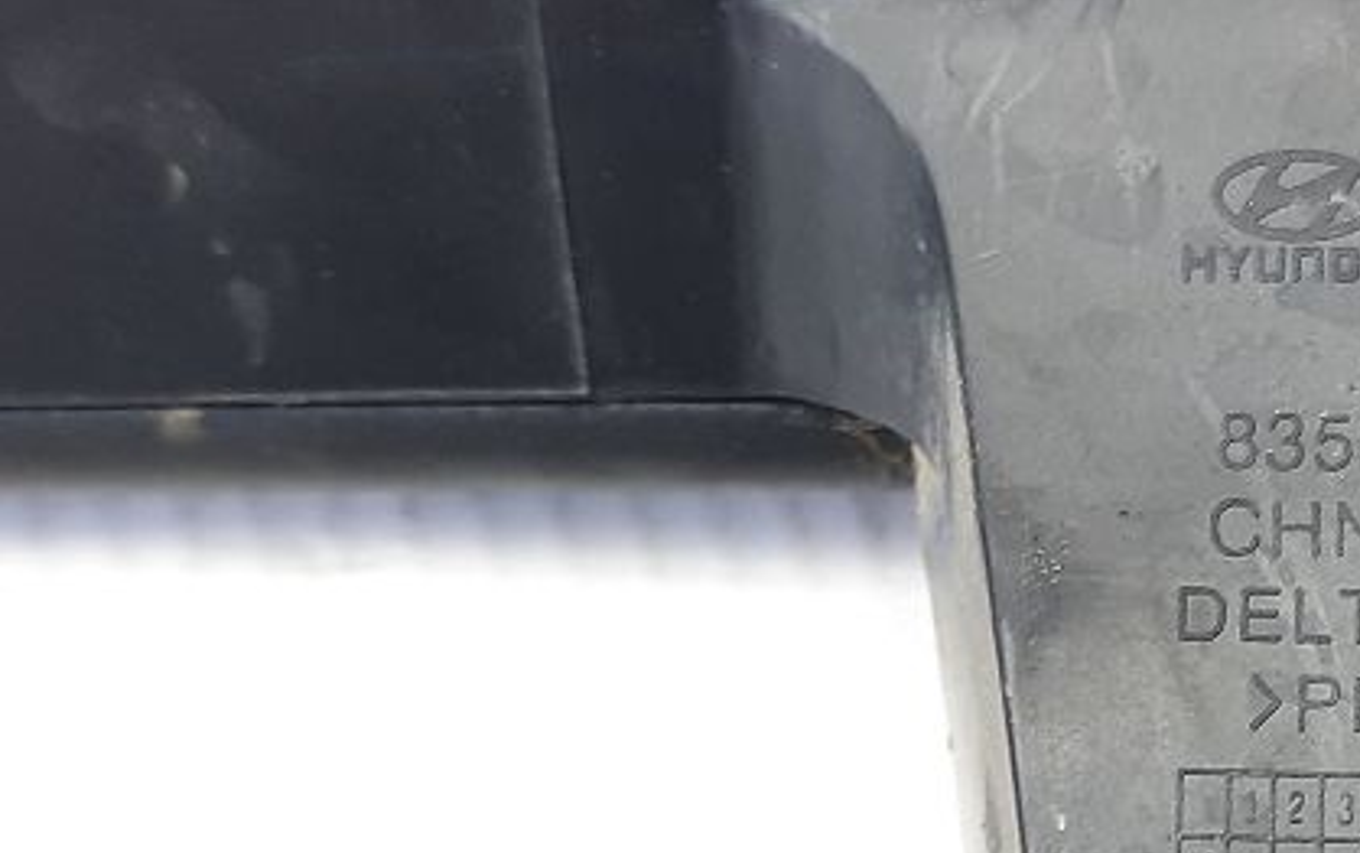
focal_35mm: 76
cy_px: 677
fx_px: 2819
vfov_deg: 17.1
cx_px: 1142
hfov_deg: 26.5
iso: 200
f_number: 2
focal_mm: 4.6
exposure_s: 1/50
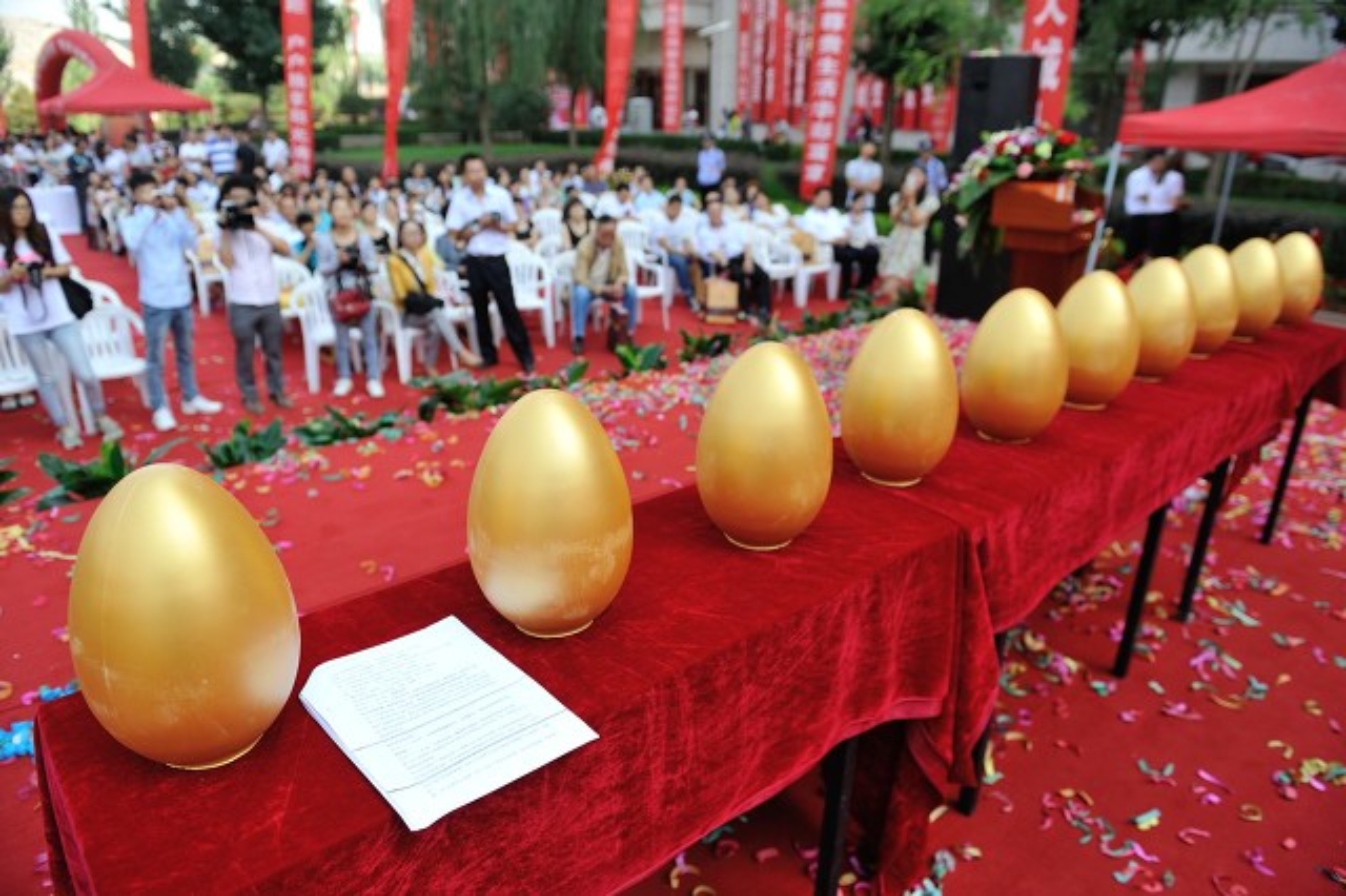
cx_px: 673
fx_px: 897
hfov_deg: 73.8
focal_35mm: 24
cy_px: 448
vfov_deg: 53.1
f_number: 3.2
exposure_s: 1/500
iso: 250
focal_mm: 24
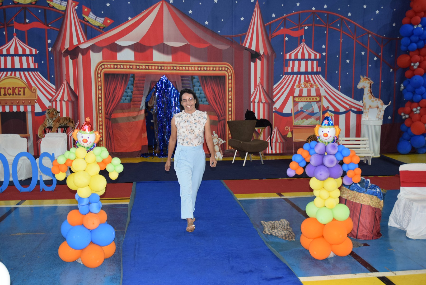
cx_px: 213
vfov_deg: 35.6
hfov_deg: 51.2
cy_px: 142
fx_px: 444
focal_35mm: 38
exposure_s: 1/60
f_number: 3.8
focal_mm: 25
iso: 1000
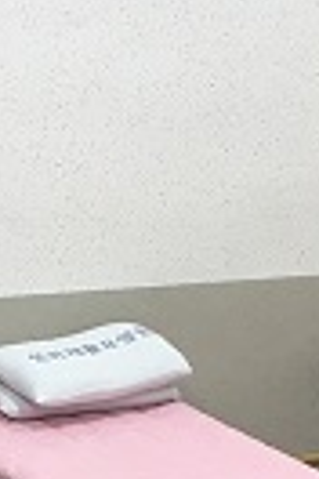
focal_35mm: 146
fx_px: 1940
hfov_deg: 9.3
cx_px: -7
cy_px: 443
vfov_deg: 13.9
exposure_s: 1/30
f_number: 2.2
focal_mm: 4.15
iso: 64
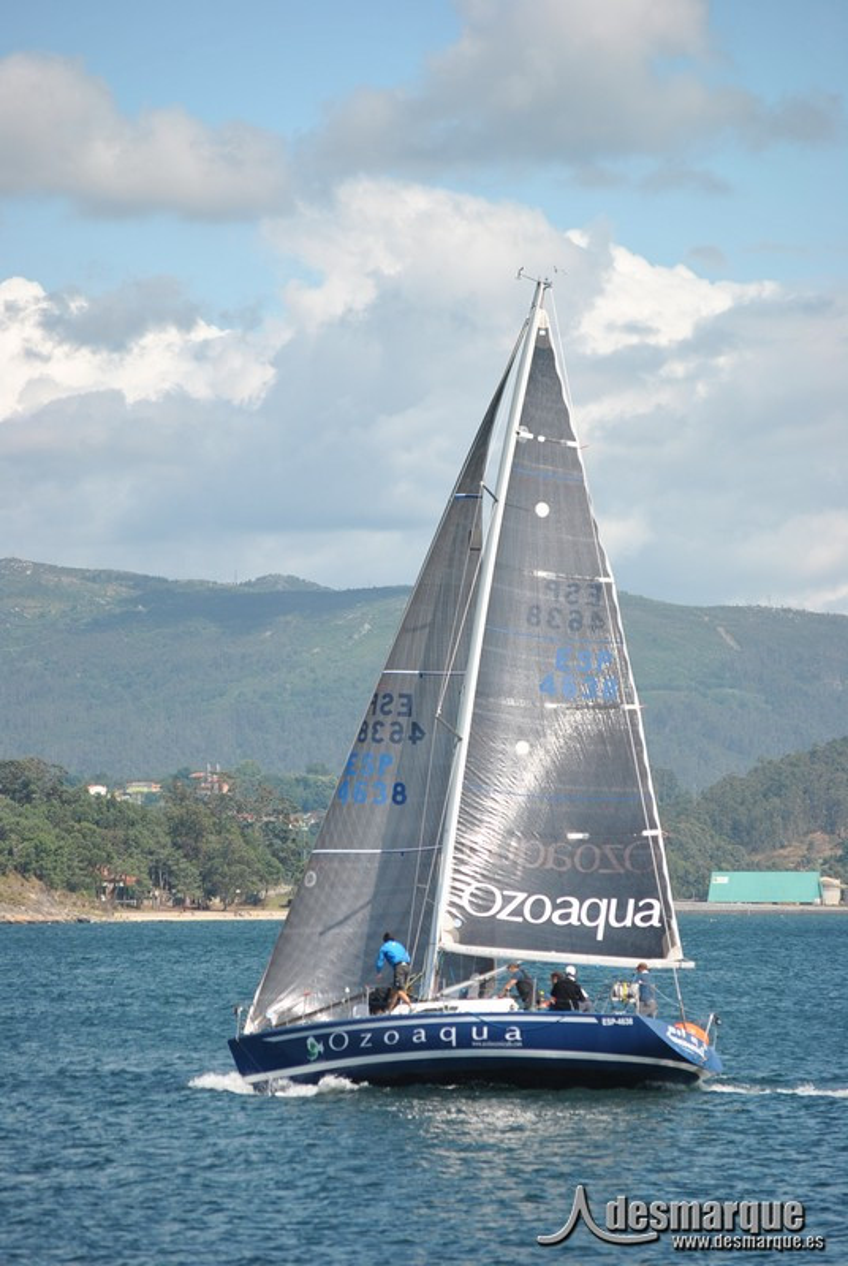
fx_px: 6338
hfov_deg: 7.7
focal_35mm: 180
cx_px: 424
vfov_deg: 11.4
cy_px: 633
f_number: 5.6
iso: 100
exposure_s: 1/500
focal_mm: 120
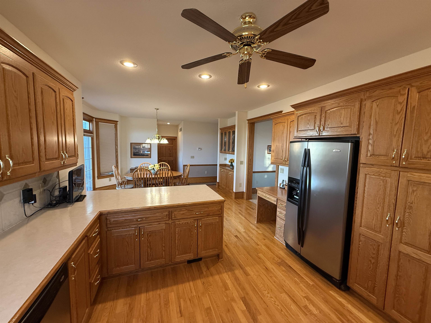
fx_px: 174
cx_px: 216
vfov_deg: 85.7
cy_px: 162
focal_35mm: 14
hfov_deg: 102.1
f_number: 2.2
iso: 250
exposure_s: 1/60
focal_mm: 2.22
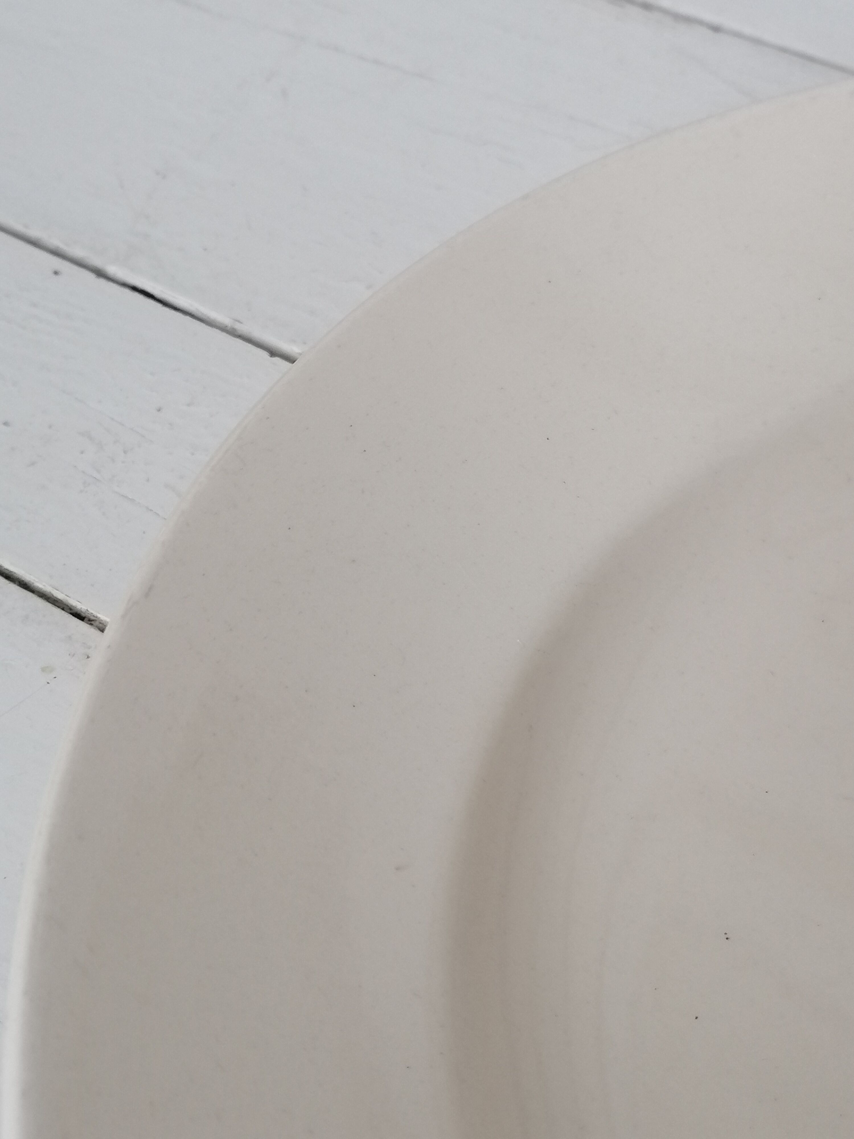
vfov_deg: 35.5
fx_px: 1776
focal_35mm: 54
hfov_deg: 27.0
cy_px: 570
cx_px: 427
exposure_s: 1/33.3
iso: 320
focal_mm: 4.75
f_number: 1.8
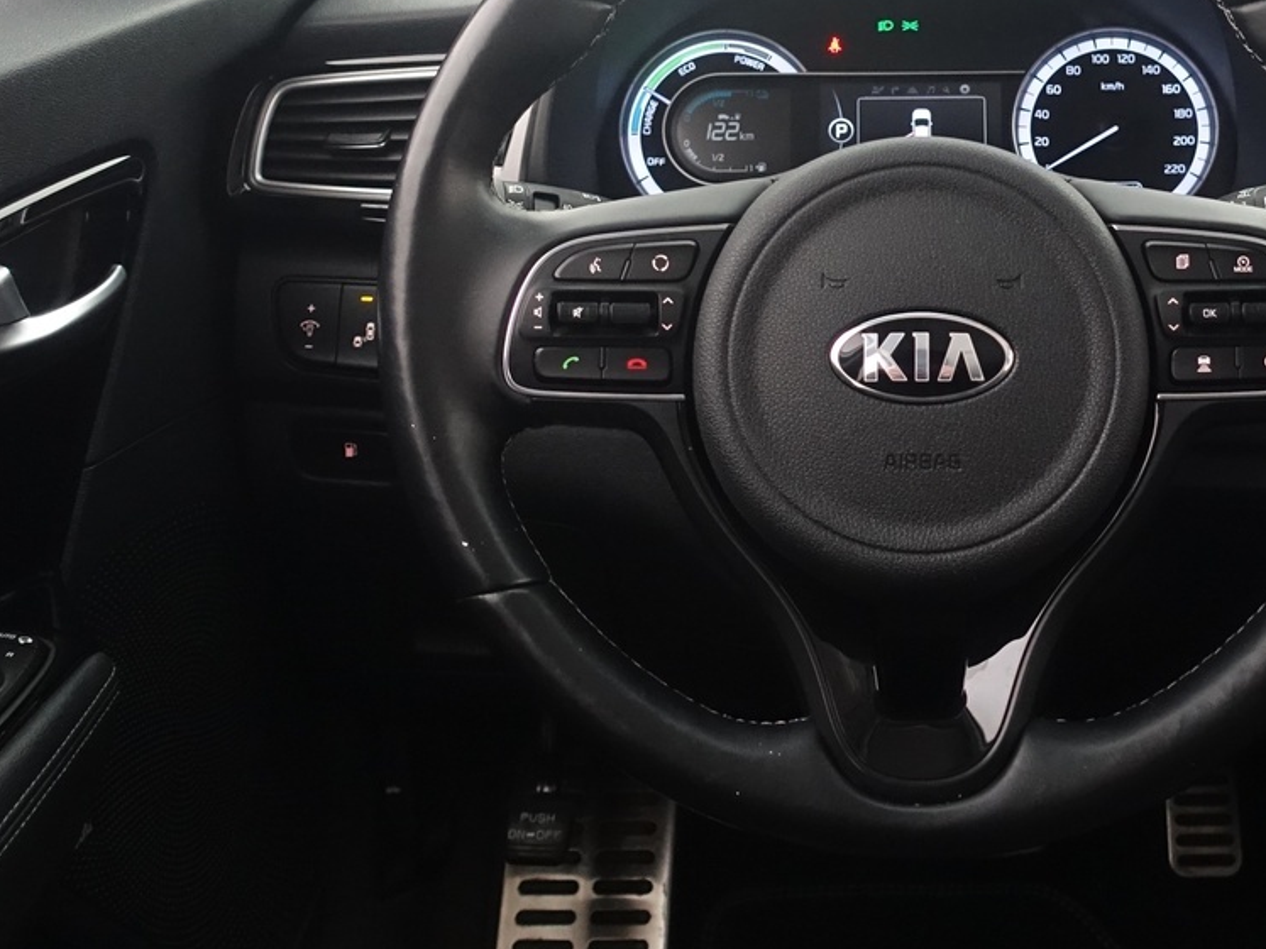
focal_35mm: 50
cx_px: 955
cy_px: 161
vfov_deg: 28.4
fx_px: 1829
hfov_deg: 37.2
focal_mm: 8.8
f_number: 2.5
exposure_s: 1/30
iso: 1000
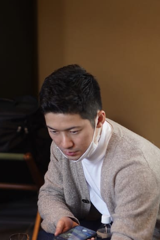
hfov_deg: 11.1
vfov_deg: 16.5
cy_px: 202
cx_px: 54
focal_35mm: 123
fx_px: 819
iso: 160
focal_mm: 55
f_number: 1.8
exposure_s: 1/100
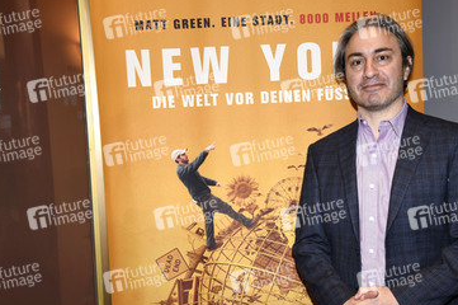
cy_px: 183
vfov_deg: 26.9
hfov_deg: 39.4
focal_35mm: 50
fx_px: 636
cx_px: 280
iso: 800
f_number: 6.3
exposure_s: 1/50
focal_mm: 40
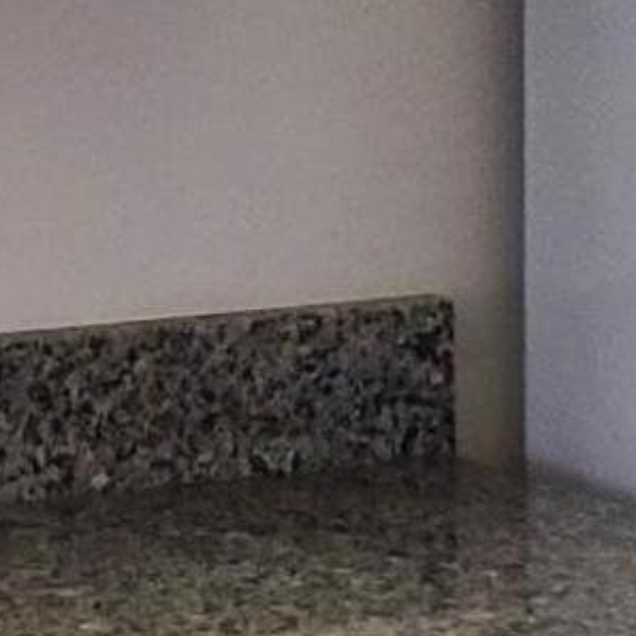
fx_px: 4615
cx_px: 41
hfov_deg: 7.9
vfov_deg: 7.9
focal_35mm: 222
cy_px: 320
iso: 200
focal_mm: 4.3
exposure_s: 1/120
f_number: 2.4
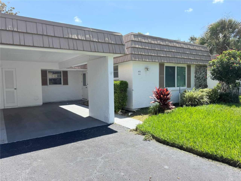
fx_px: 167
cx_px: 120
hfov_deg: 71.6
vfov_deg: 56.8
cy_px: 90
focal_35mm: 24
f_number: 1.78
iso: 80
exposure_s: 1/2331
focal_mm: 6.76
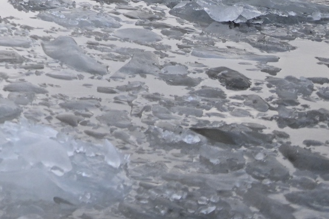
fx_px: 1371
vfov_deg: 8.5
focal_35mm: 150
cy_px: -280
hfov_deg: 12.1
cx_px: -332
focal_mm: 32
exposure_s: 1/1600
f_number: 2.8
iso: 1100
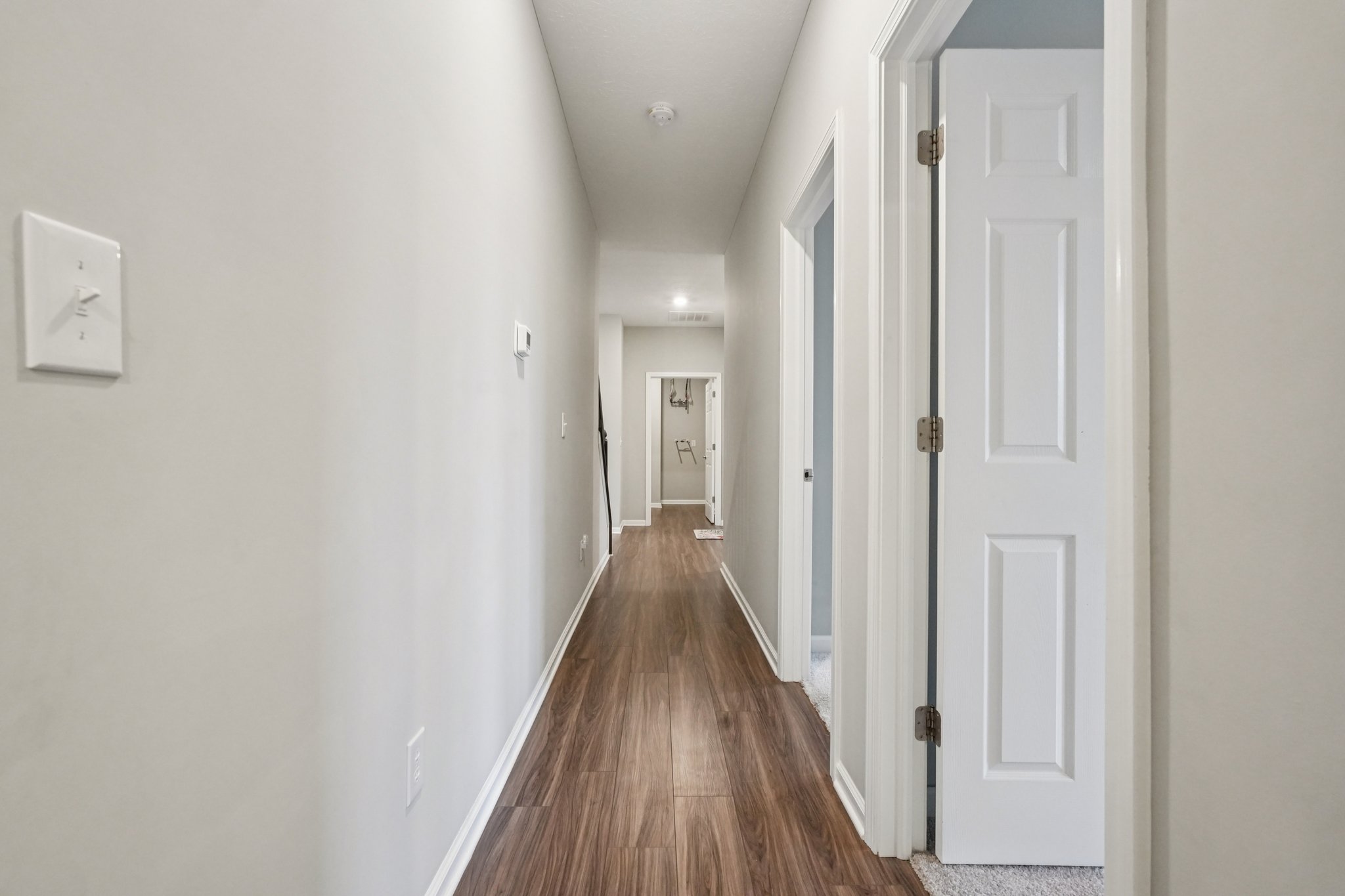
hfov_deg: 96.7
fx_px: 598
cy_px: 448
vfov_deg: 73.7
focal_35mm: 16
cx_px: 672
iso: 2500
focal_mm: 16
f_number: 8
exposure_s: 1/30
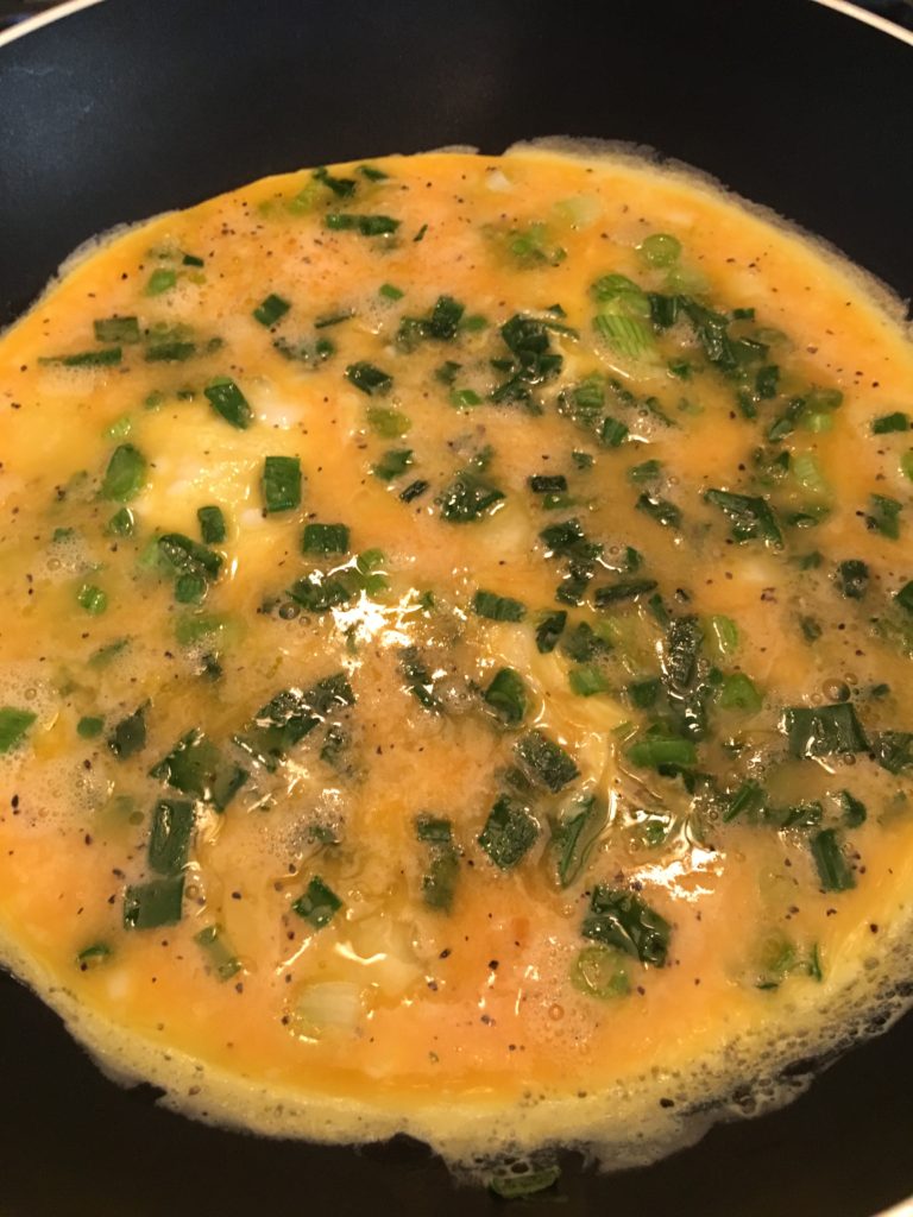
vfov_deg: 61.7
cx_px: 456
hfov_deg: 48.2
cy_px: 608
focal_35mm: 29
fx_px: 1020
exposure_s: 1/17
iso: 200
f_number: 2.2
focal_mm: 4.15
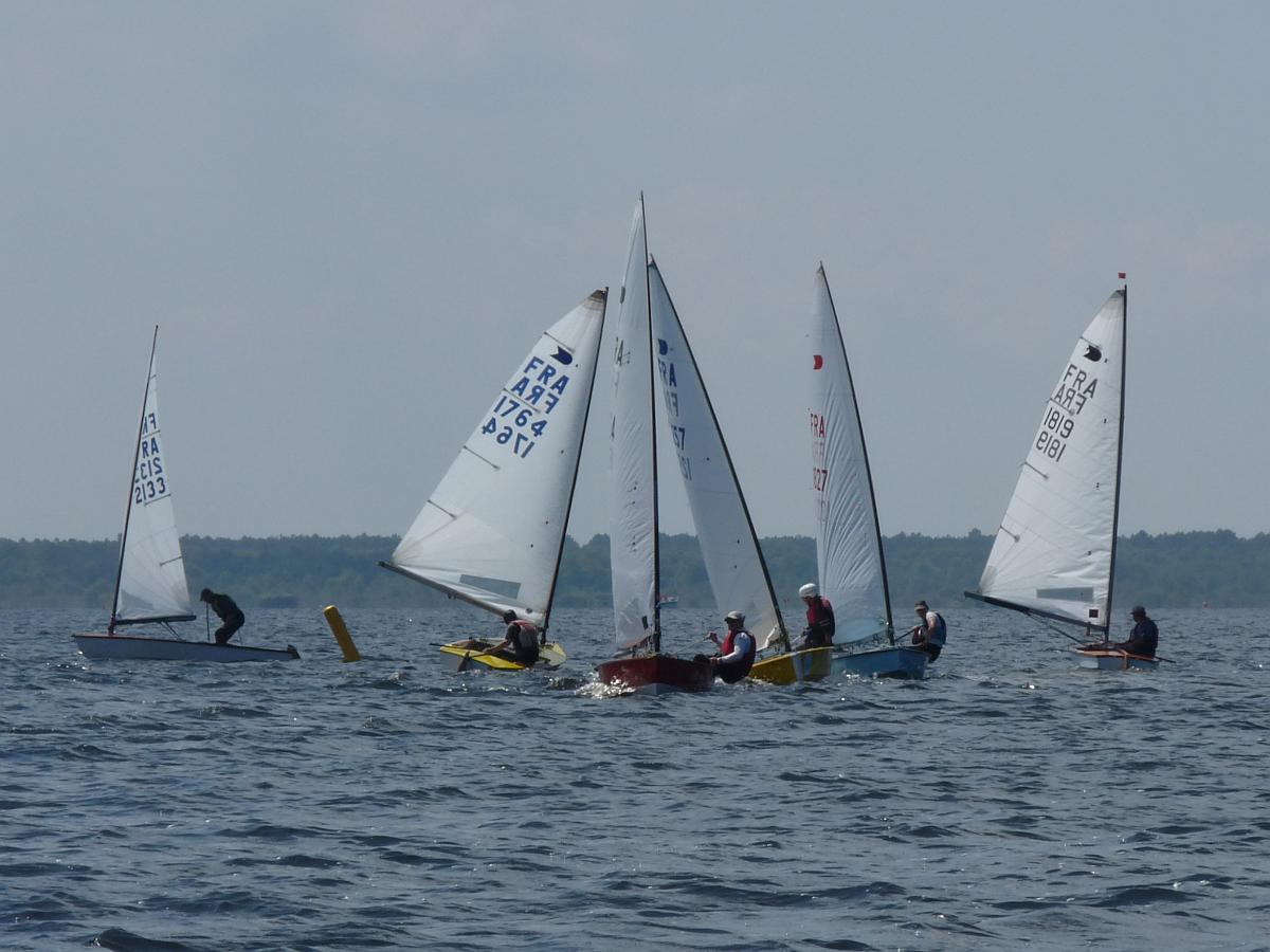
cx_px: 635
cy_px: 476
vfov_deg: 6.3
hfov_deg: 8.4
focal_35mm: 236
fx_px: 8658
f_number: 8
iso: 100
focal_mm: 41.9
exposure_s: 1/500
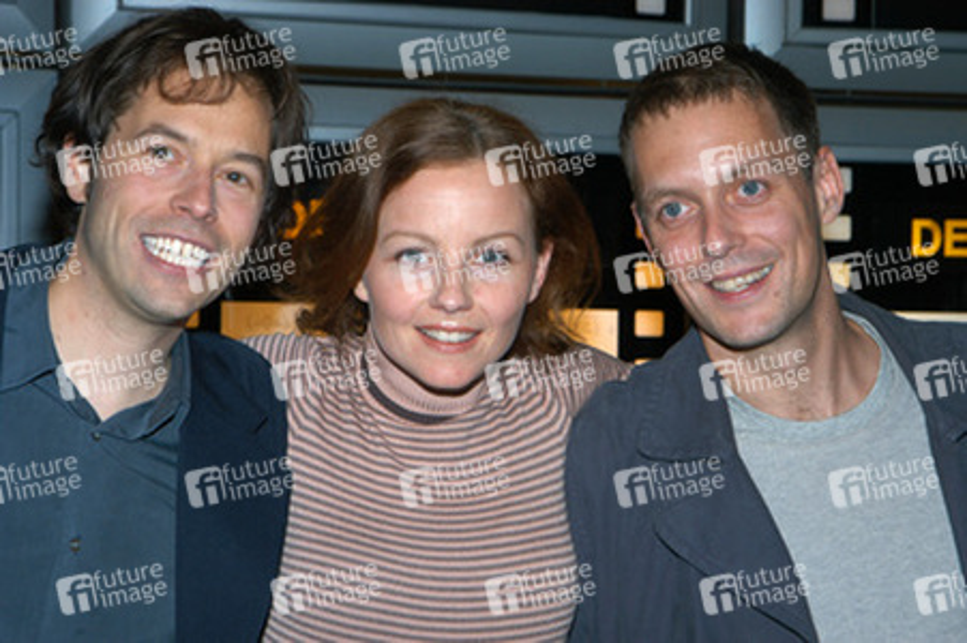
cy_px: 322
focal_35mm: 108
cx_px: 484
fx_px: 2899
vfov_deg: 12.7
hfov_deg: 18.9
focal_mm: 72
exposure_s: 1/30
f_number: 9
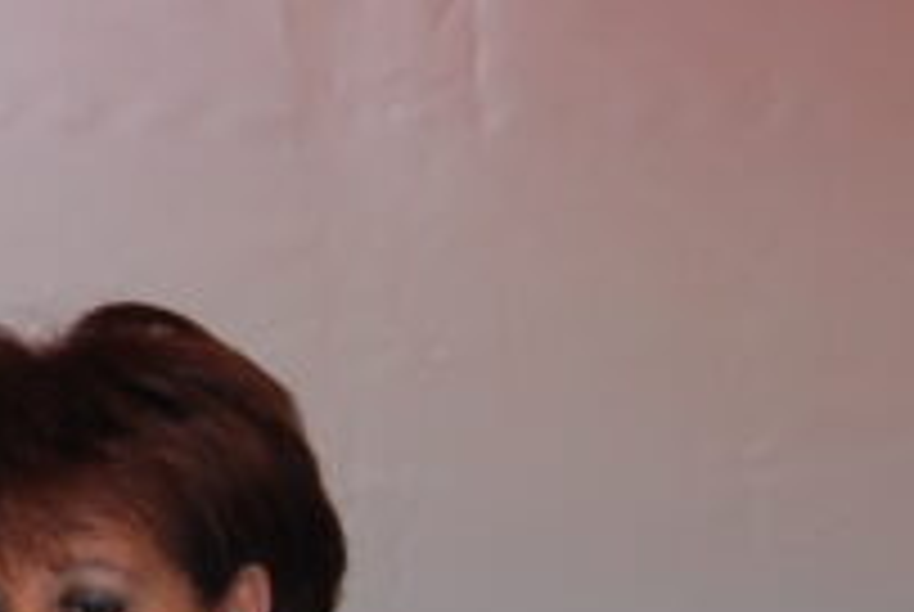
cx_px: -806
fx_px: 7221
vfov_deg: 4.9
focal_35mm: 284
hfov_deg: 7.0
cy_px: 472
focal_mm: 40
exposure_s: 1/60
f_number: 5
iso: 200
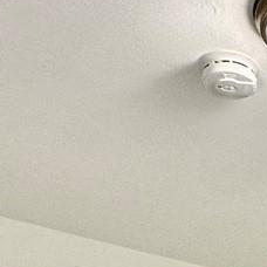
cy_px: 631
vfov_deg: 14.1
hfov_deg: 18.9
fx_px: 759
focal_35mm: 87
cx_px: 319
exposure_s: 1/120
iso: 125
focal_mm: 2.22
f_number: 2.2
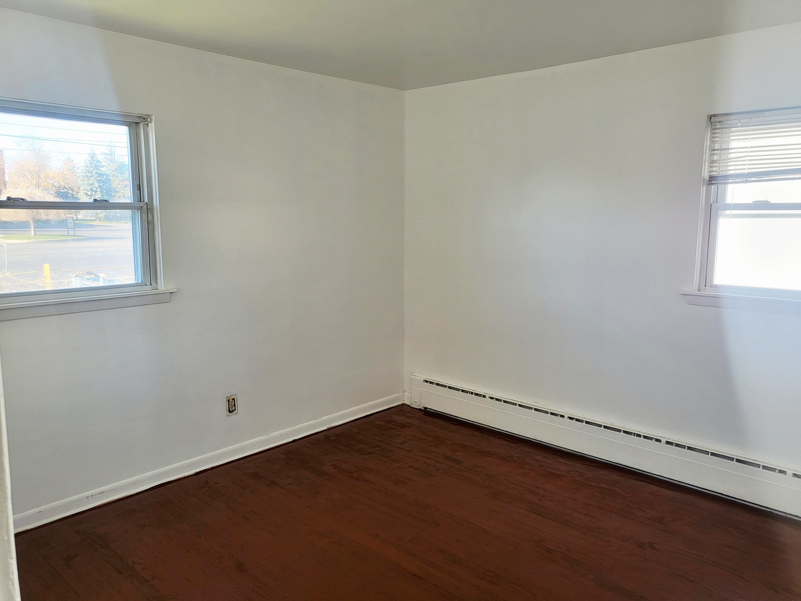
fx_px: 602
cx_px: 400
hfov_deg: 67.3
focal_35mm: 26
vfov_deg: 53.1
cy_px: 300
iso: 50
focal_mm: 4.25
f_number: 1.8
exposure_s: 1/120
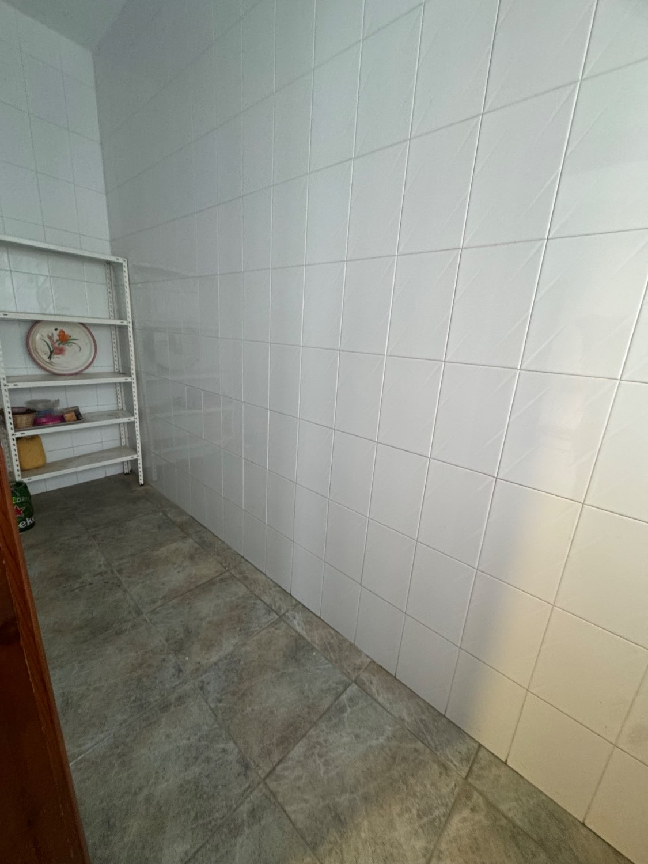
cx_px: 324
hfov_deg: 85.7
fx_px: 349
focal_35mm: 14
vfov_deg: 102.1
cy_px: 432
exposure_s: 1/50
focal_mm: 2.22
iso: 200
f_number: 2.2
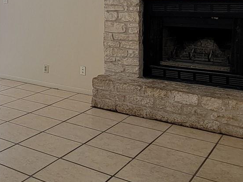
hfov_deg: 32.7
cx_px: -48
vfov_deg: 28.7
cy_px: 9
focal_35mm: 48
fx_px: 337
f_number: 2.2
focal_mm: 2.2
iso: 50
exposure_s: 1/60
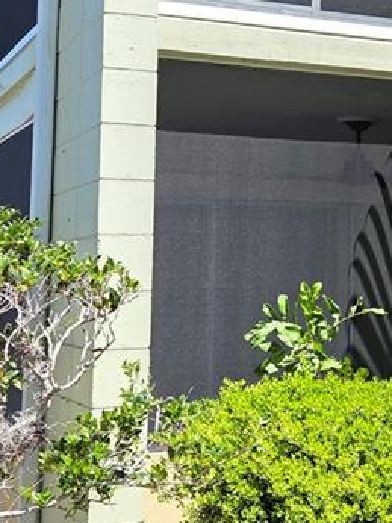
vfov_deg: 24.2
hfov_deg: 17.4
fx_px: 1207
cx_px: 495
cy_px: 158
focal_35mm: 80
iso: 80
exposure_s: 1/2500
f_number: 1.8
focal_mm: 5.4
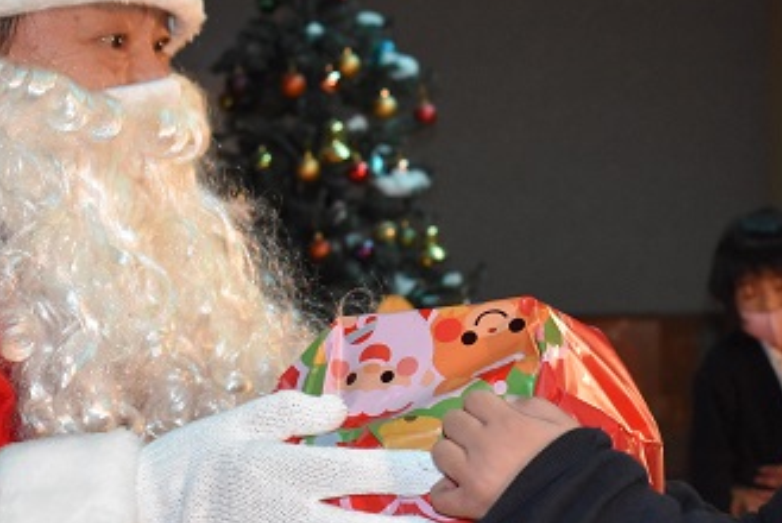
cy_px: 270
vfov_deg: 19.5
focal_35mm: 70
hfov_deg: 28.8
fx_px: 1522
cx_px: 449
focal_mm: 24
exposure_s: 1/60
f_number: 3.8
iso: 2500
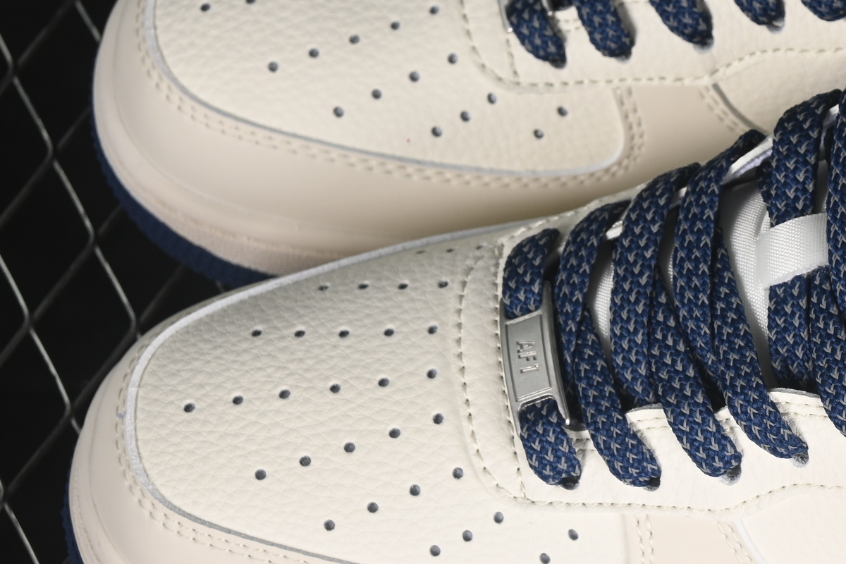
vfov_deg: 7.9
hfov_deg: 11.7
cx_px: 871
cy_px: 189
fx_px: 4089
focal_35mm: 174
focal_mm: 50
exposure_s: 1/80
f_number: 7.1
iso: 160
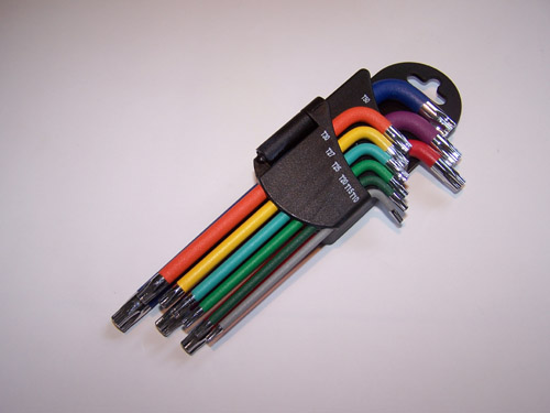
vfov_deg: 37.7
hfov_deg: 49.0
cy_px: 206
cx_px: 275
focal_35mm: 38
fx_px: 604
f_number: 2.8
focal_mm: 6.3
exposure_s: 1/80
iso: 80
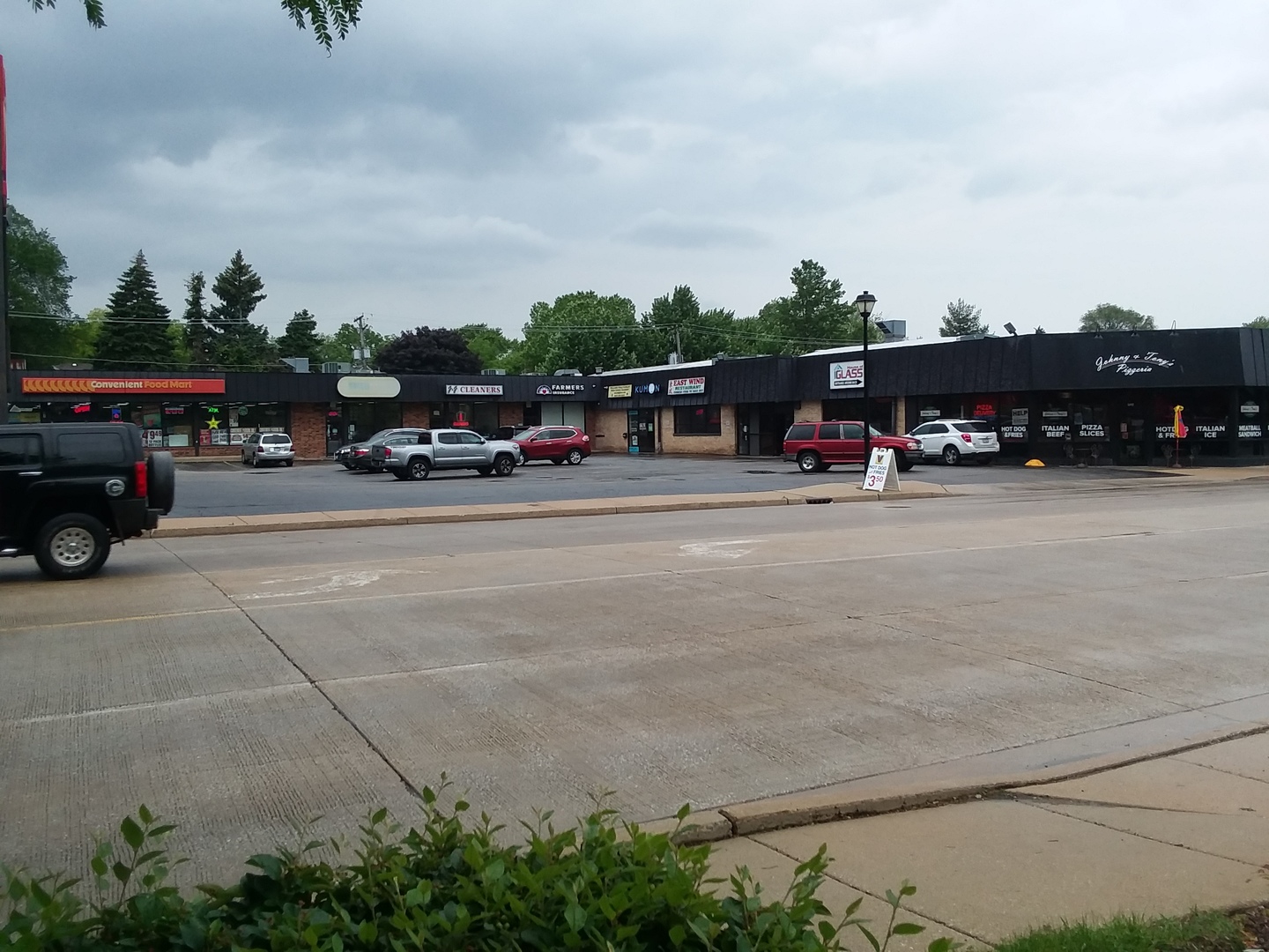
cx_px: 634
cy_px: 476
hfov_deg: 61.7
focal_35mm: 29
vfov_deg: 48.2
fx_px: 1063
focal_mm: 2.47
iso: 40
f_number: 1.9
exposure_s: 1/503
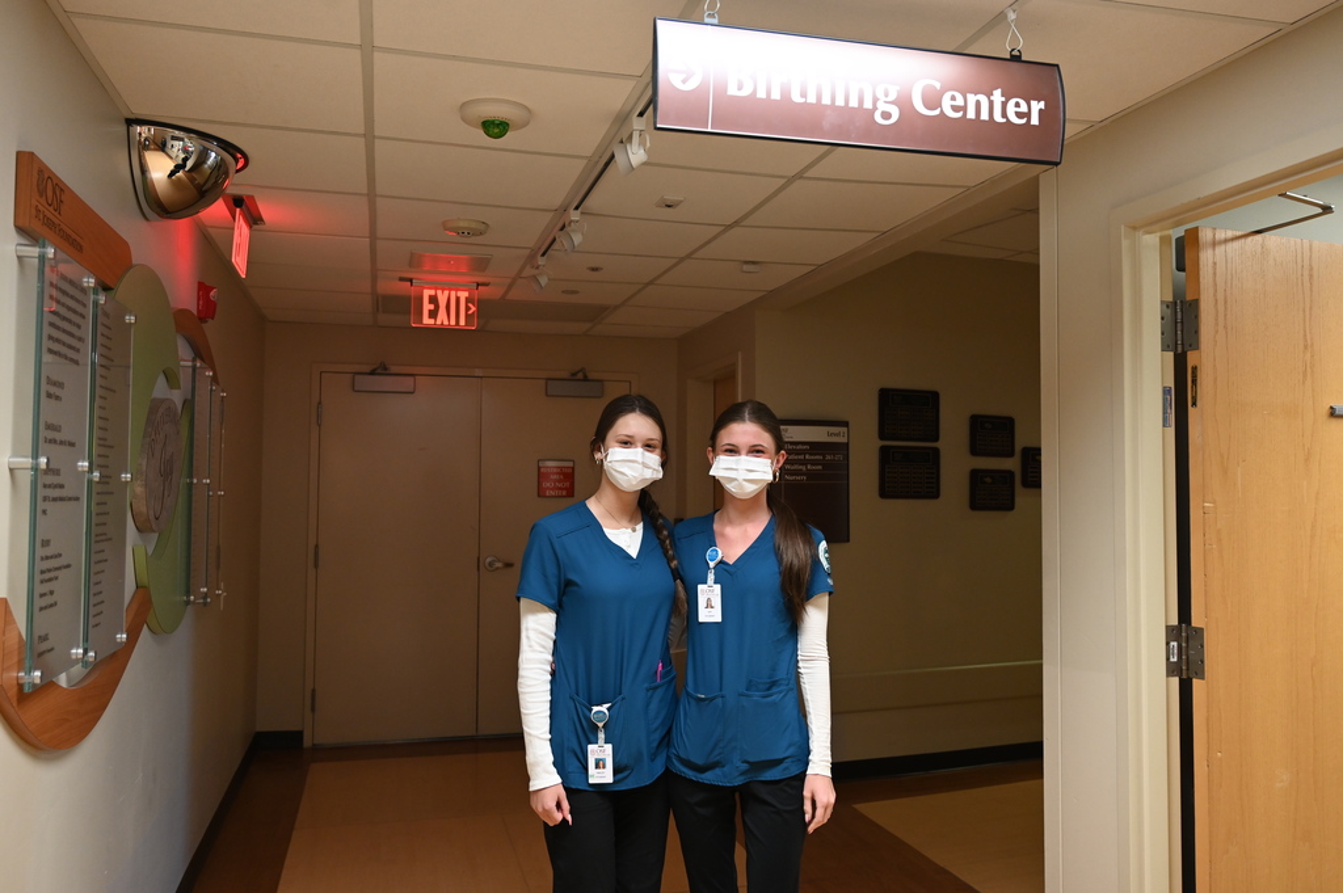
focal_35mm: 29
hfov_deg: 63.7
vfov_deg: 44.9
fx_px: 1081
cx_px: 672
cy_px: 446
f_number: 4
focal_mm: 29
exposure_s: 1/125
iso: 1800
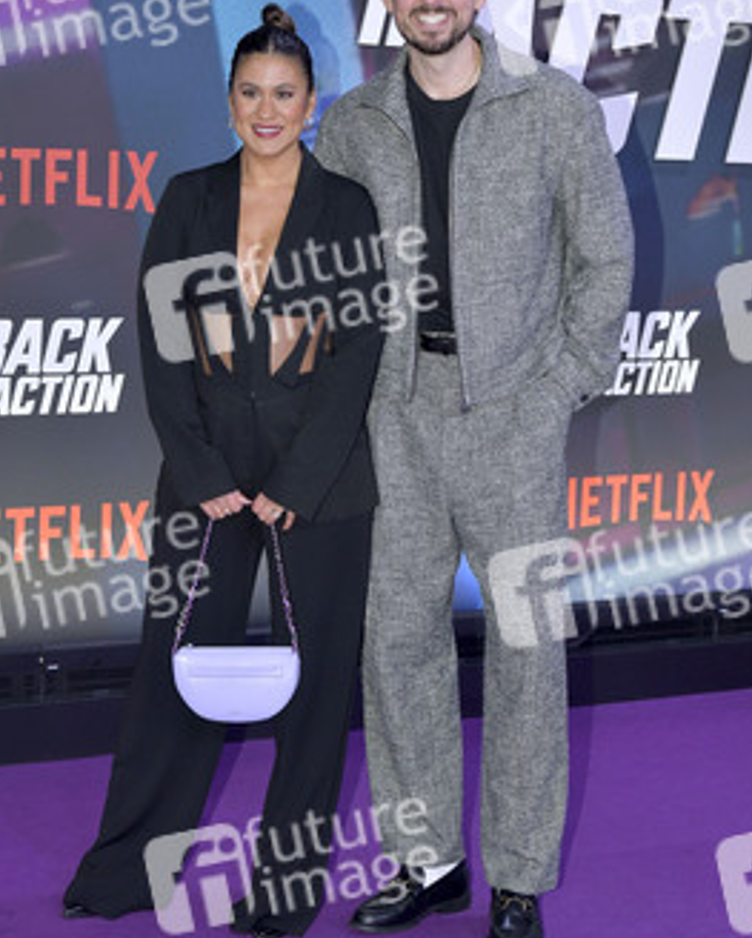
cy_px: 438
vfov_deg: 23.8
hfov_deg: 19.2
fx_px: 2223
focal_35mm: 80
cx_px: 375
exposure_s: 1/200
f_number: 7.1
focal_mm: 70
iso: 1250
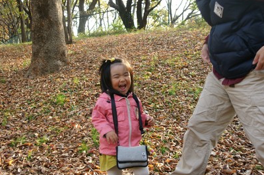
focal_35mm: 41
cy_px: 86
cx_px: 130
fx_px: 300
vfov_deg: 32.5
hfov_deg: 47.5
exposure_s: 1/125
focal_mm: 26
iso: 250
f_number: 4.5
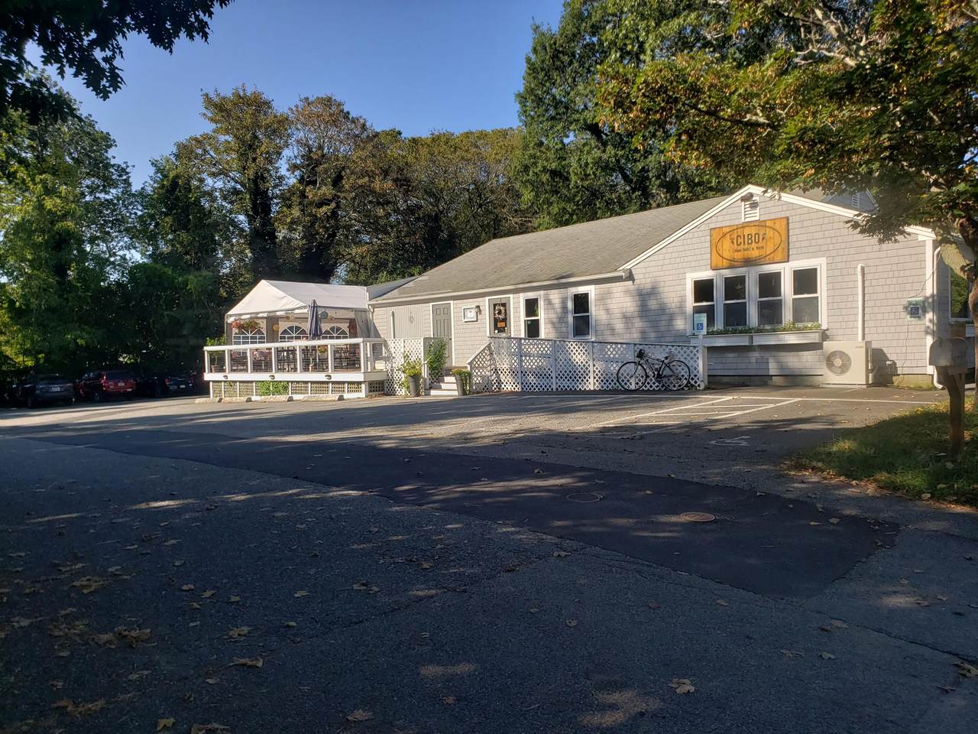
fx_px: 735
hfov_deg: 67.3
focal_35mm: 26
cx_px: 489
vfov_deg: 53.1
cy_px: 367
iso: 50
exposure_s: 1/960
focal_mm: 4.3
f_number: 2.4
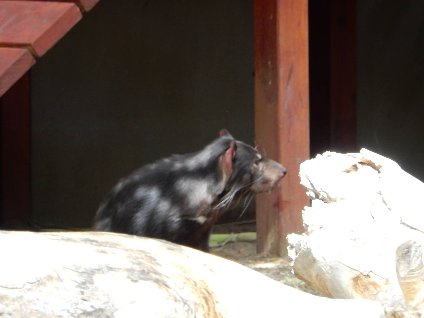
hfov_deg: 5.2
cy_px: 159
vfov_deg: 3.9
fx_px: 4691
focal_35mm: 383
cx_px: 212
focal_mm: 68.7
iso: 360
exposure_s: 1/60
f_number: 6.2
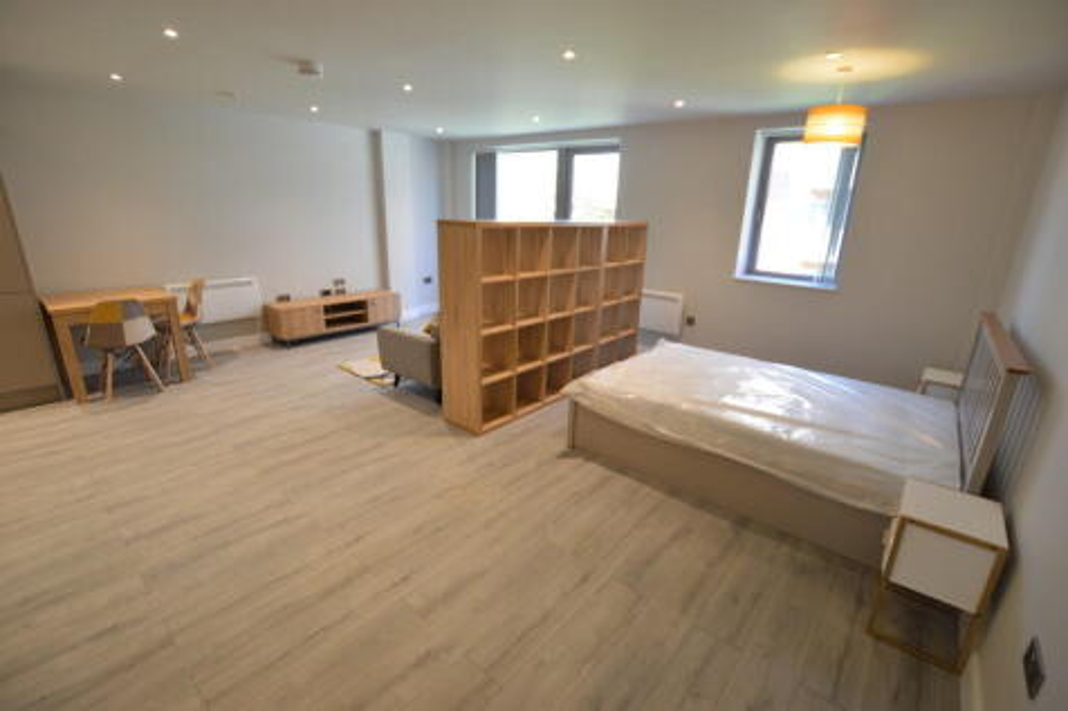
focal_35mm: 15
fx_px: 445
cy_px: 356
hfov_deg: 100.4
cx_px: 534
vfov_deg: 77.3
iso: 450
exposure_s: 1/60
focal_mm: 10
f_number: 3.5
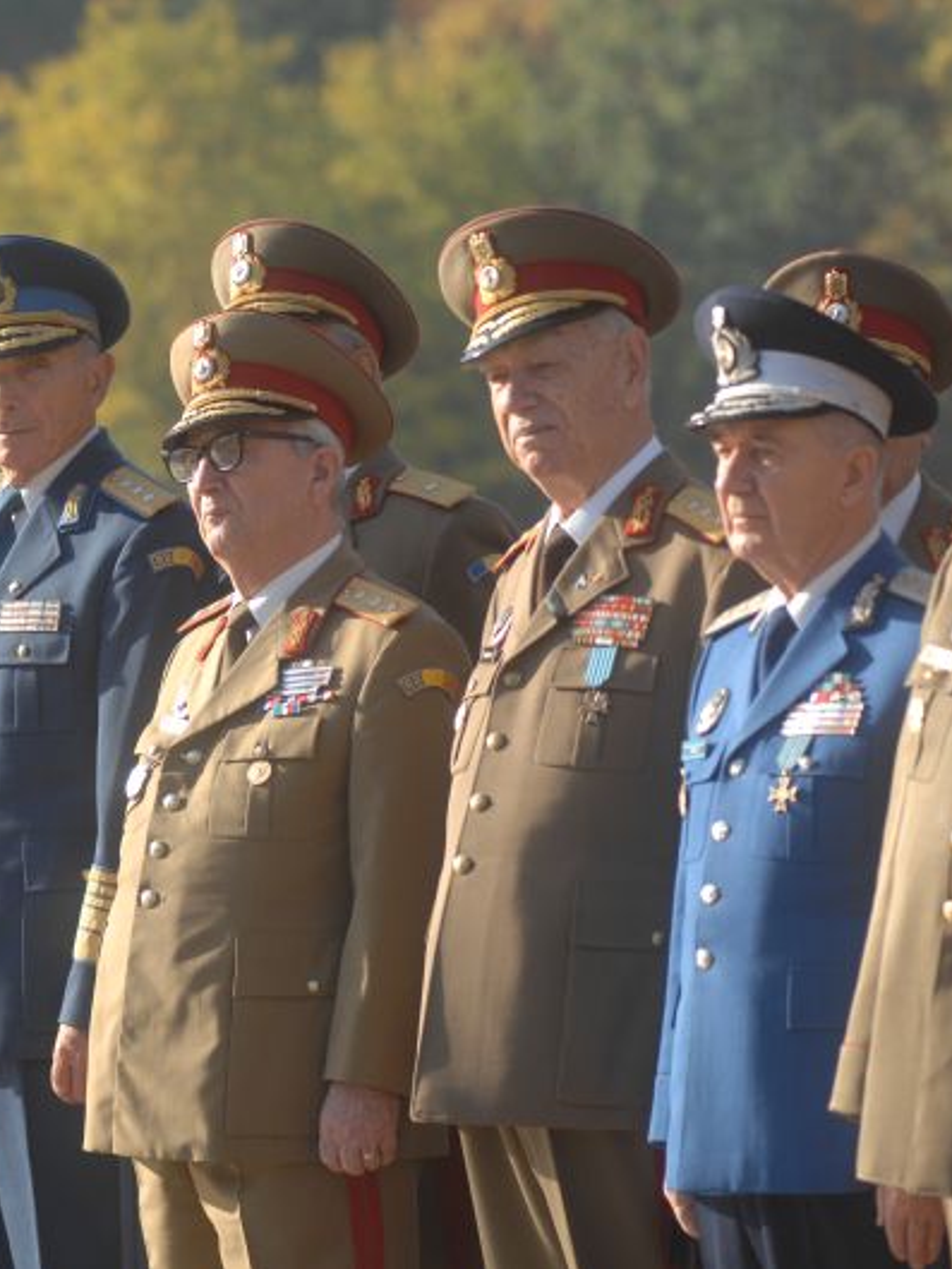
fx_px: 8944
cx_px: 192
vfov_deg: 8.1
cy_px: 634
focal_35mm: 244
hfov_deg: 6.1
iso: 200
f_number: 4
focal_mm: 112
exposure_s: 1/750
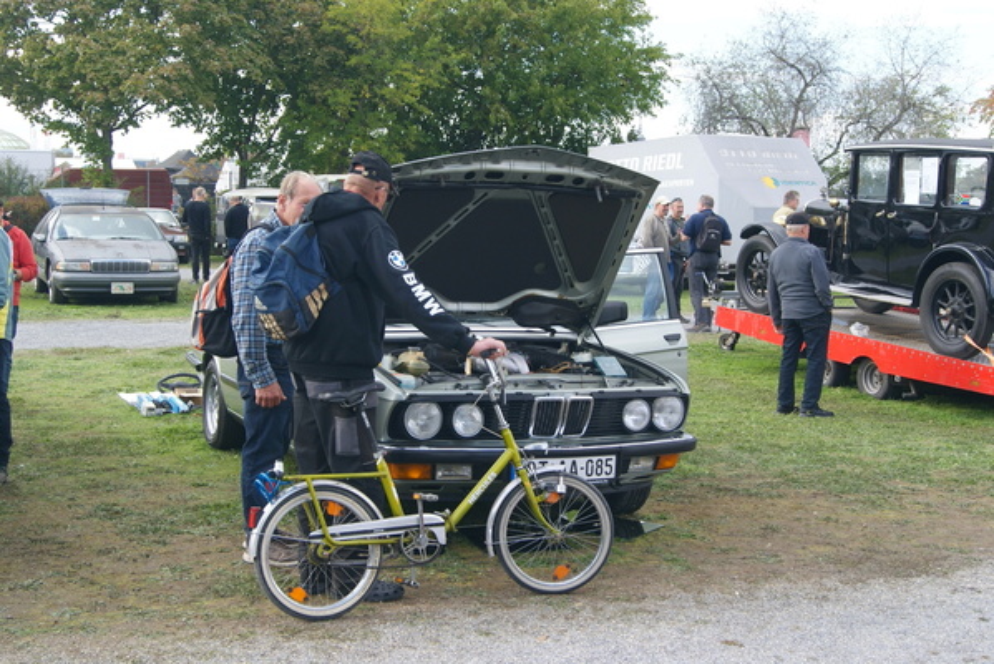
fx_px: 1243
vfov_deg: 29.9
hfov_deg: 43.6
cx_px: 497
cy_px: 332
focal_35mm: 45
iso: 100
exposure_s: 1/60
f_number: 7.1
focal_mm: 30
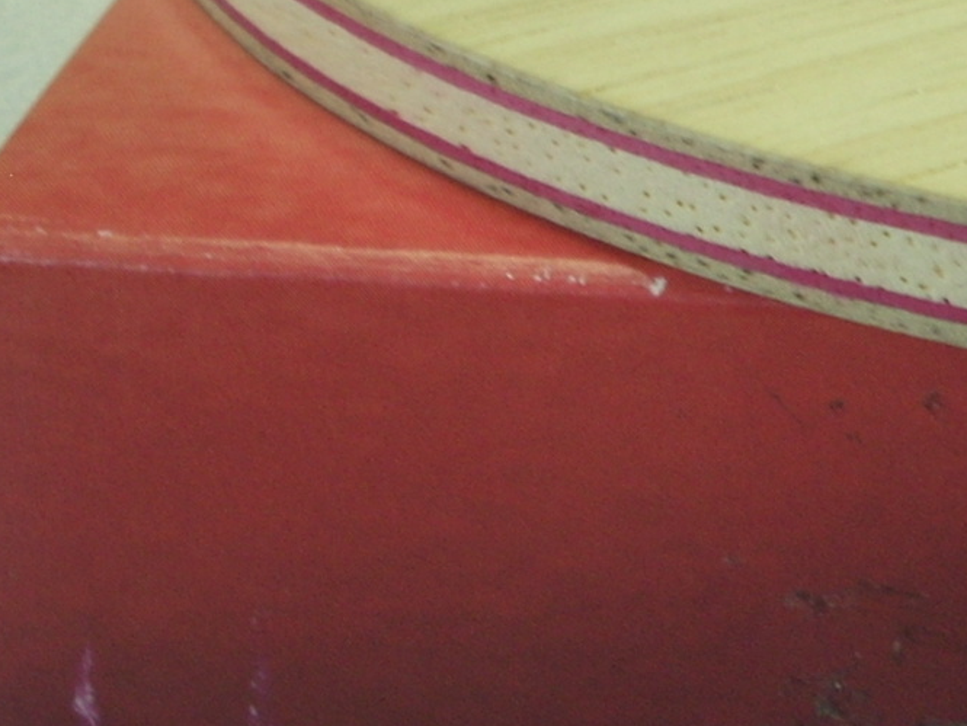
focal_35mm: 114
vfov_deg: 13.0
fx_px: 3185
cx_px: 1006
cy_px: 195
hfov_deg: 16.8
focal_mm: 6.2
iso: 80
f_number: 2.8
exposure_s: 1/30
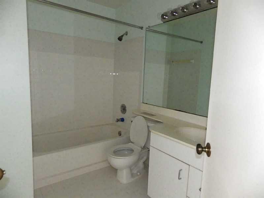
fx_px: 168
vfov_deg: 61.1
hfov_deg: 76.4
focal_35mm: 22
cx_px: 132
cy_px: 99
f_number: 3.1
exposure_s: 1/20
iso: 1250
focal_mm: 4
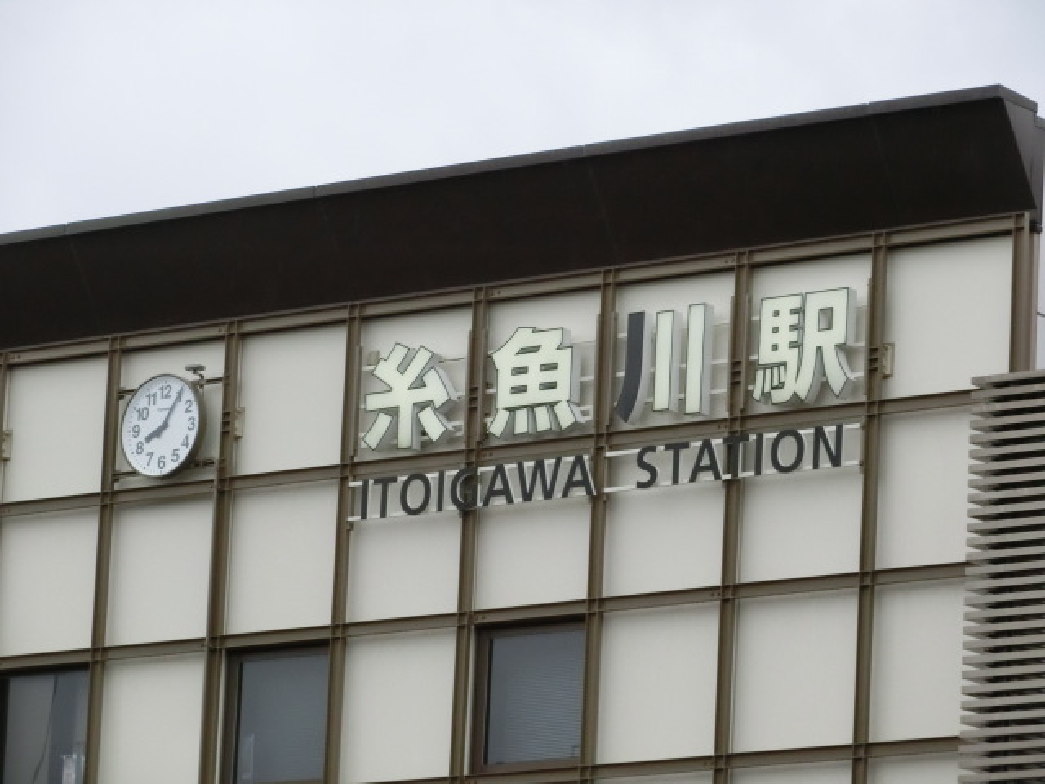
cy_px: 392
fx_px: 6641
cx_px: 522
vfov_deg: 6.8
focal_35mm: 220
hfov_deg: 9.0
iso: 800
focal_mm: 39.3
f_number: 5.9
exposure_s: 1/160
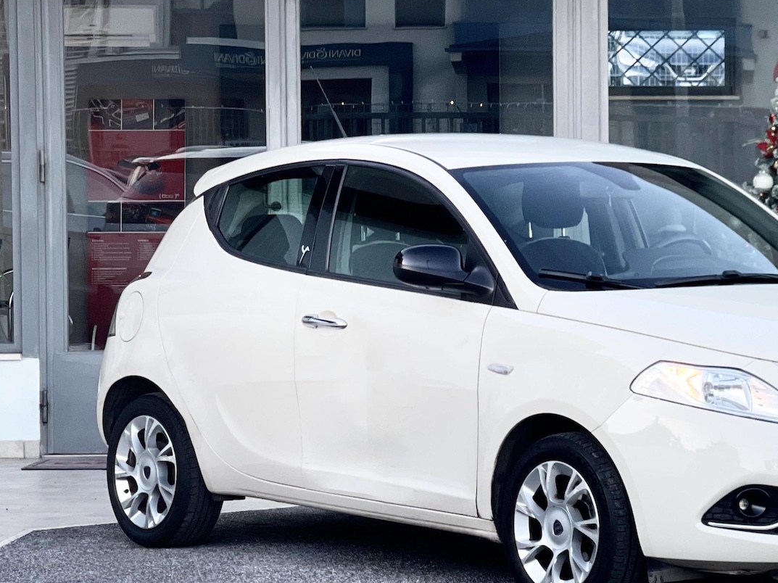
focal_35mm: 93
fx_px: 2089
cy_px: 346
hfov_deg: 21.0
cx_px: 554
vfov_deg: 15.9
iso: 80
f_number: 2.2
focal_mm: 7.5
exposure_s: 1/121
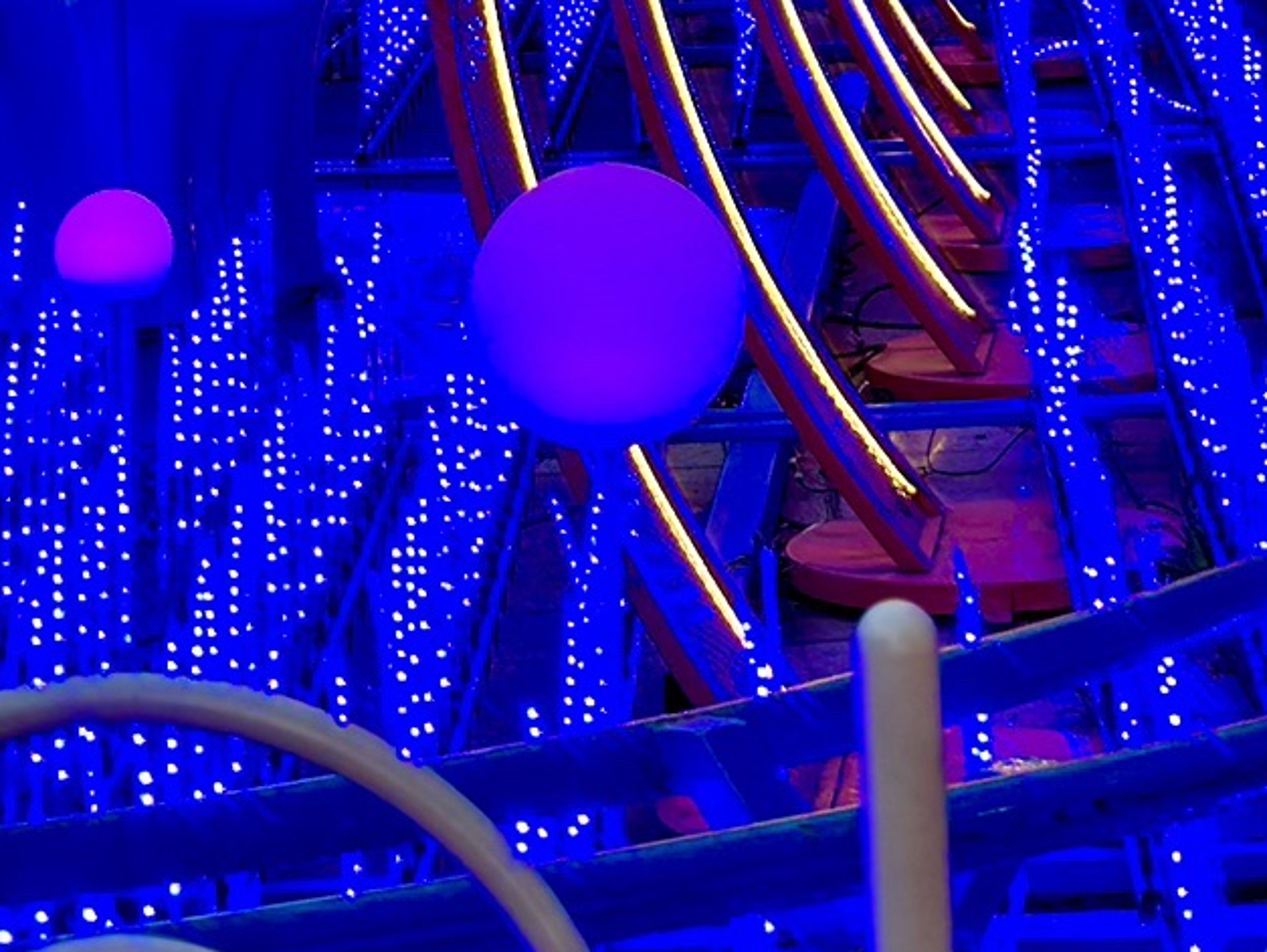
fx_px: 5603
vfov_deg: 9.2
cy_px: -910
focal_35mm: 153
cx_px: 871
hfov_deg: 12.9
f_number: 1.78
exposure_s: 1/100
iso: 80
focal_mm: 6.86
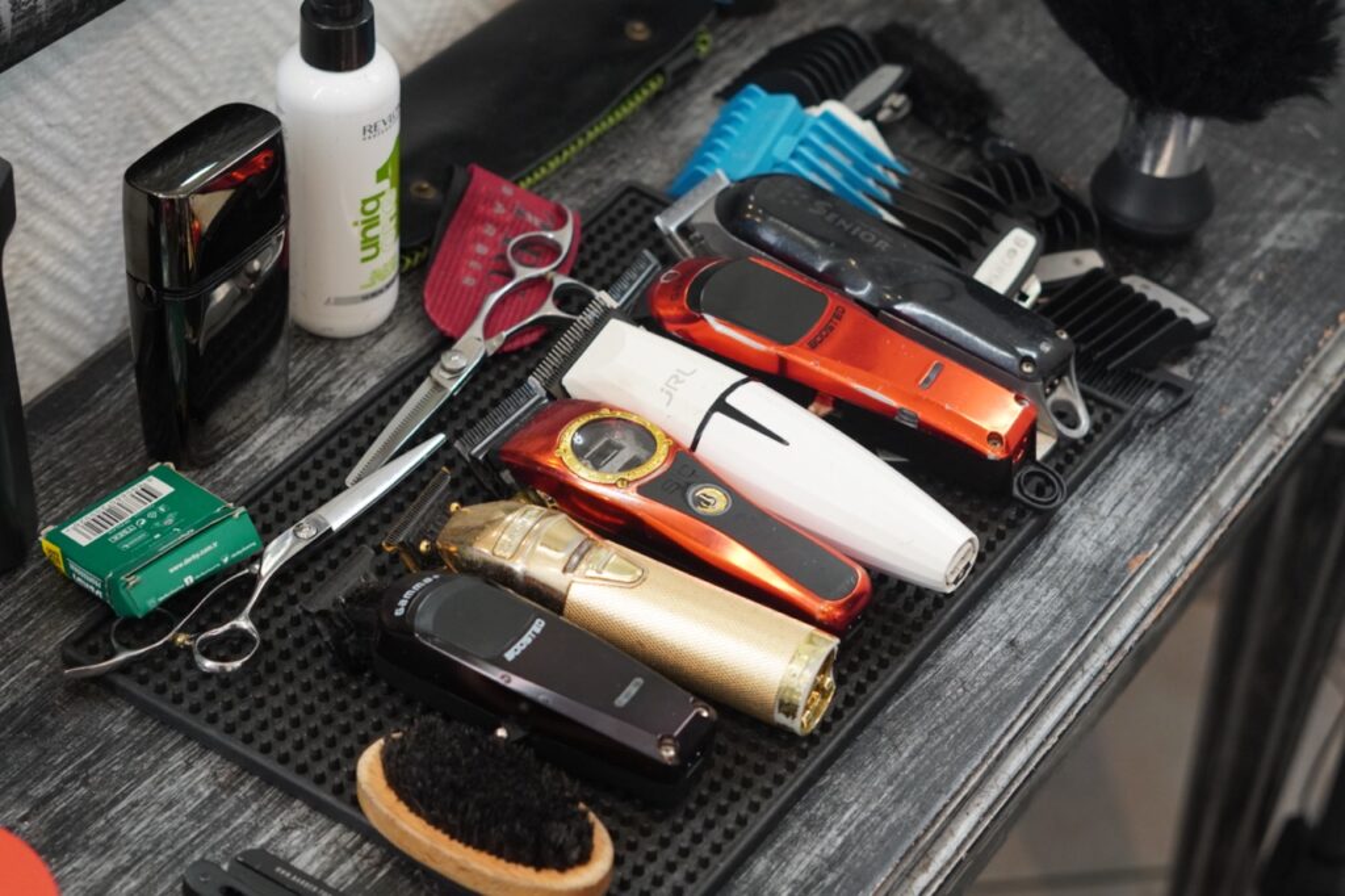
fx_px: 2801
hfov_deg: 27.0
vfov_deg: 18.2
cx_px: 672
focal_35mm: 75
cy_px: 448
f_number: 3.5
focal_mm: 50
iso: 1600
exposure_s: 1/160
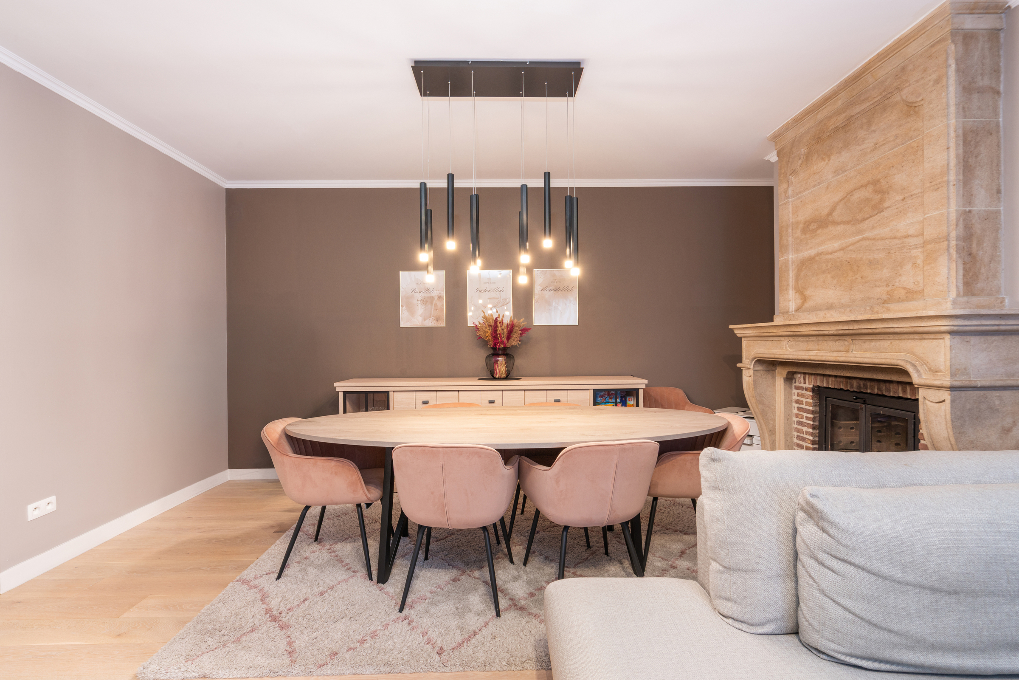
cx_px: 510
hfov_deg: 96.7
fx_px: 453
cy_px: 340
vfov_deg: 73.8
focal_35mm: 16
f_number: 11
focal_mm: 16
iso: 250
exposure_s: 4
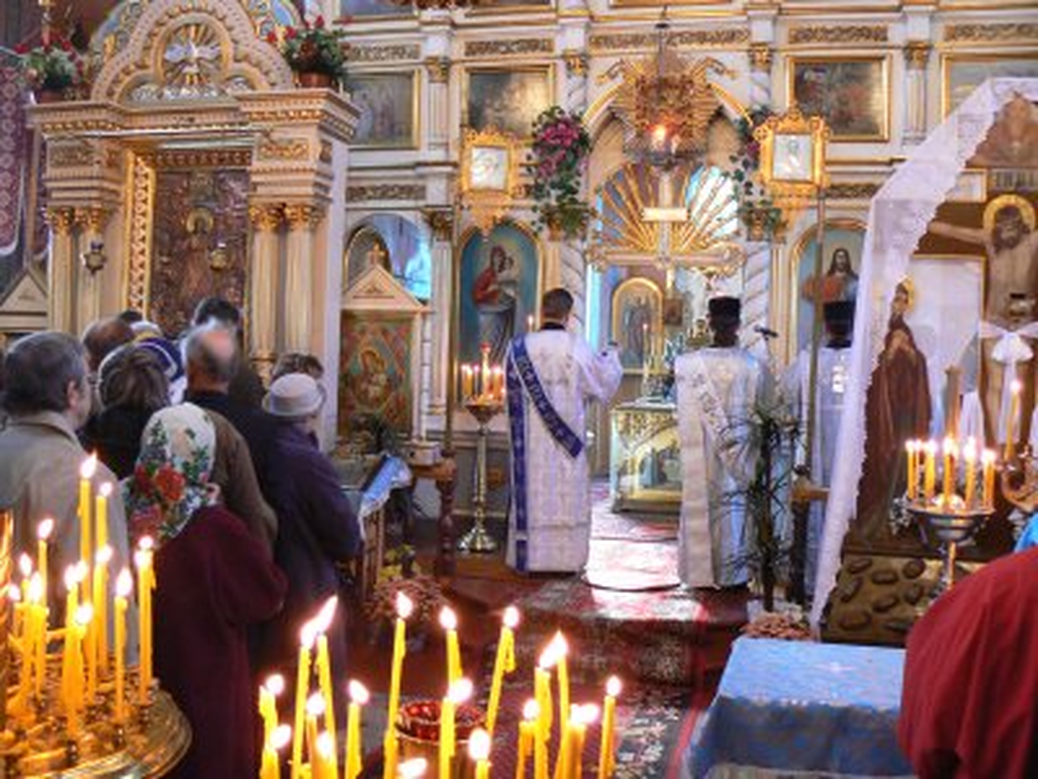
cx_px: 519
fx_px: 1080
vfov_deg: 39.7
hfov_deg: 51.4
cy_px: 390
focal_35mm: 36
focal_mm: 6
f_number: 2.8
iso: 200
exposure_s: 1/20
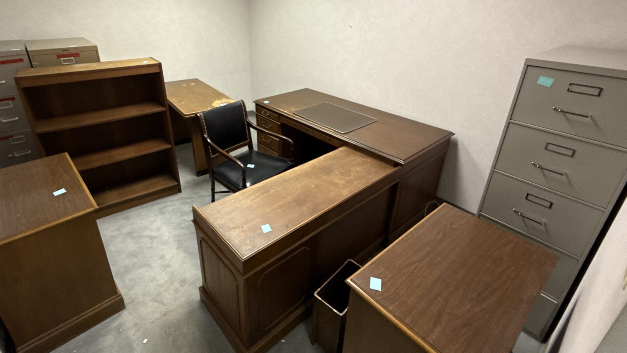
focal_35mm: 19
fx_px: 316
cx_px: 282
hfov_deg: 89.3
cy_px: 134
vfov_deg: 57.7
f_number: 2.2
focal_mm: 2.22
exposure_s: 1/60
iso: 320
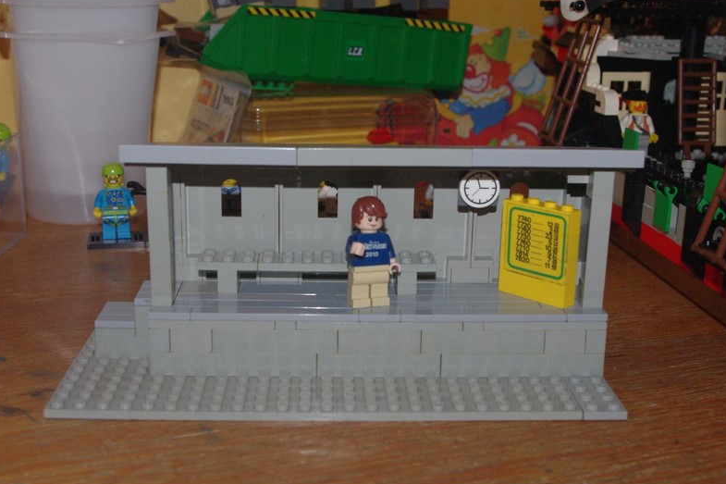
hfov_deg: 39.6
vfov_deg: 27.0
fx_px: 1008
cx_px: 361
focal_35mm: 50
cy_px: 242
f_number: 6.7
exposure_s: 1/45
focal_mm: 32.5
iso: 800
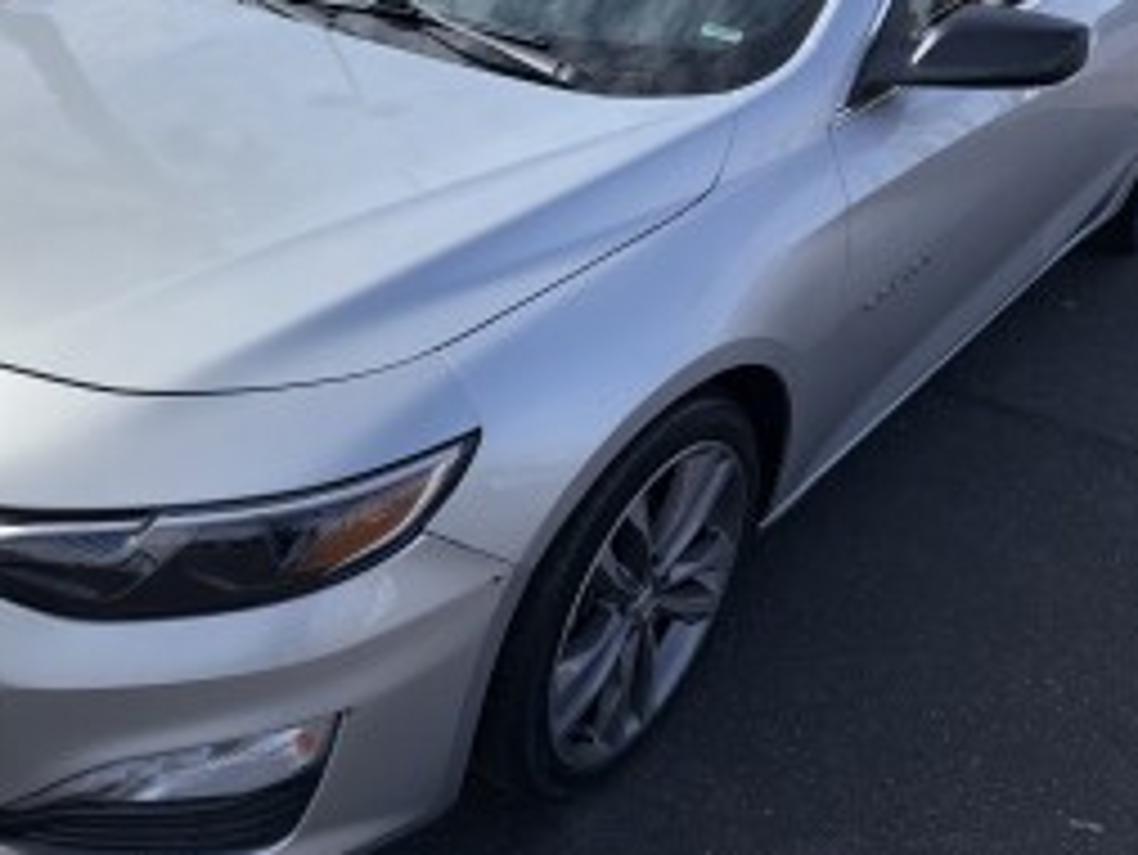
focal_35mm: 35
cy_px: 322
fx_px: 1151
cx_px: 452
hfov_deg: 52.2
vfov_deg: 40.5
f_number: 1.78
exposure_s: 1/10309
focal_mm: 6.76
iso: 80
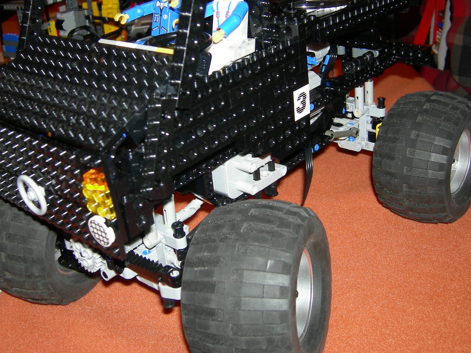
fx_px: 612
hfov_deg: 42.1
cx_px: 233
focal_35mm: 45
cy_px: 134
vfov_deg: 32.0
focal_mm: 7.5
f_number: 2.7
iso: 64
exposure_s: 1/60.1
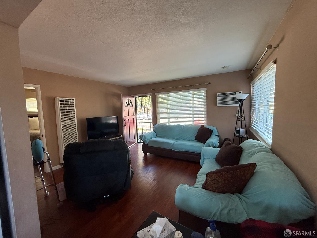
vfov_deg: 85.7
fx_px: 128
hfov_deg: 102.1
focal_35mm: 14
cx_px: 158
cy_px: 119
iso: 200
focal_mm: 2.22
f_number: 2.2
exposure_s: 1/99
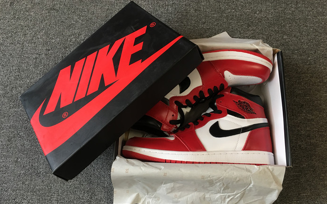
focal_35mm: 31
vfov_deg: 40.6
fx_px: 276
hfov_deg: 61.2
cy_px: 112
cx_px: 163
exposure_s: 1/33
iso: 125
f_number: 2.2
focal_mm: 4.15
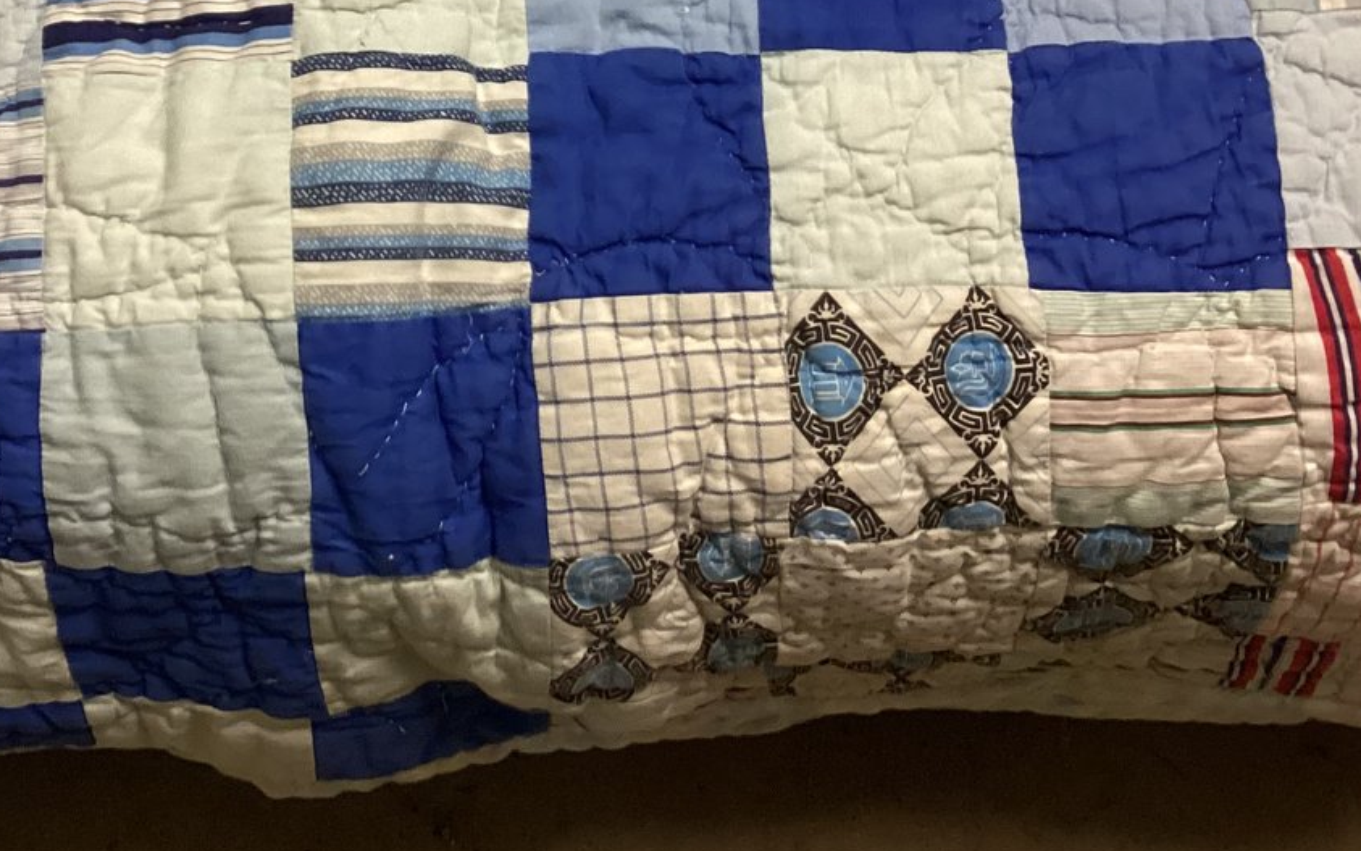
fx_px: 2189
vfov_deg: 21.2
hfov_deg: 34.2
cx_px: 451
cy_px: -6
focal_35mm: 59
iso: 250
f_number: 2.4
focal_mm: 3.3
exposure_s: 1/60
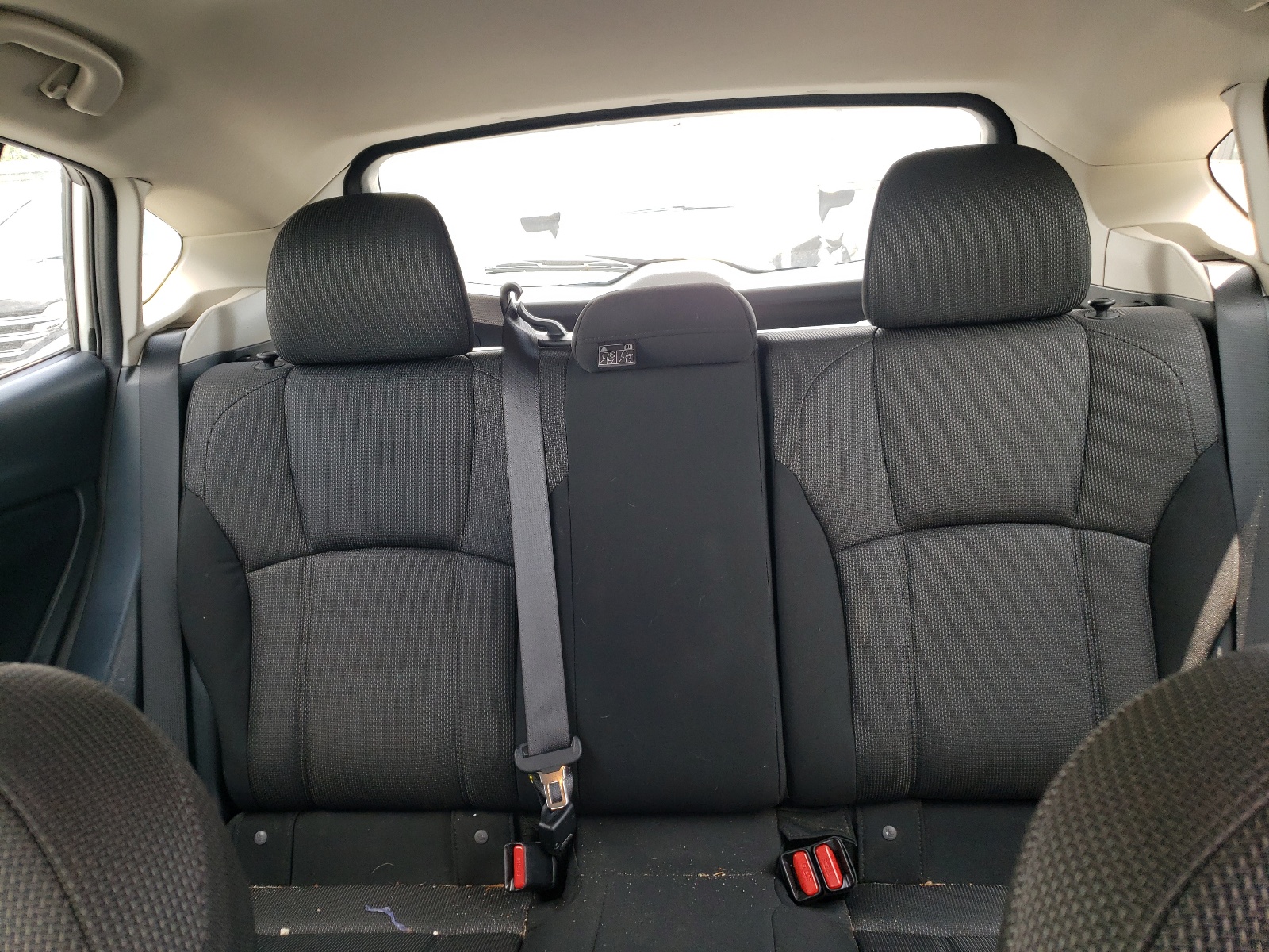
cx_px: 634
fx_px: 953
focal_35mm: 26
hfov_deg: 67.3
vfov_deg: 53.1
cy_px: 476
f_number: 1.5
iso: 50
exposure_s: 1/164
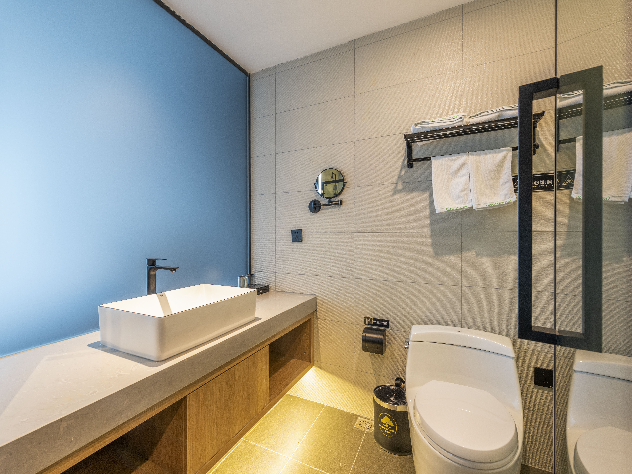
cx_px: 280
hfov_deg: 94.1
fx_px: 292
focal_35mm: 16
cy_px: 239
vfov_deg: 78.1
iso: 400
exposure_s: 1/3
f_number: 8
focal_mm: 14
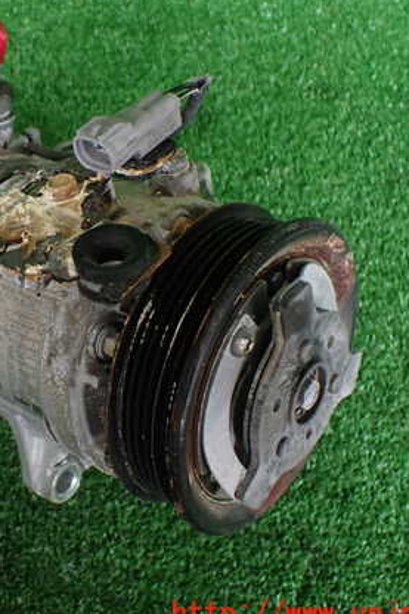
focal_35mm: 45
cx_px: 62
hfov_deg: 28.9
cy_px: 301
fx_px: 767
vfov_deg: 43.6
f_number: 2.3
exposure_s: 1/125
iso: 320
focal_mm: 5.4
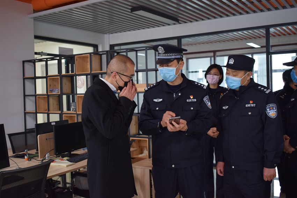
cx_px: 148
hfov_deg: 49.5
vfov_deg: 34.2
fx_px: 322
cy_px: 99
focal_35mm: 39
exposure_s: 1/60
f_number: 4
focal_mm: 26
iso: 900
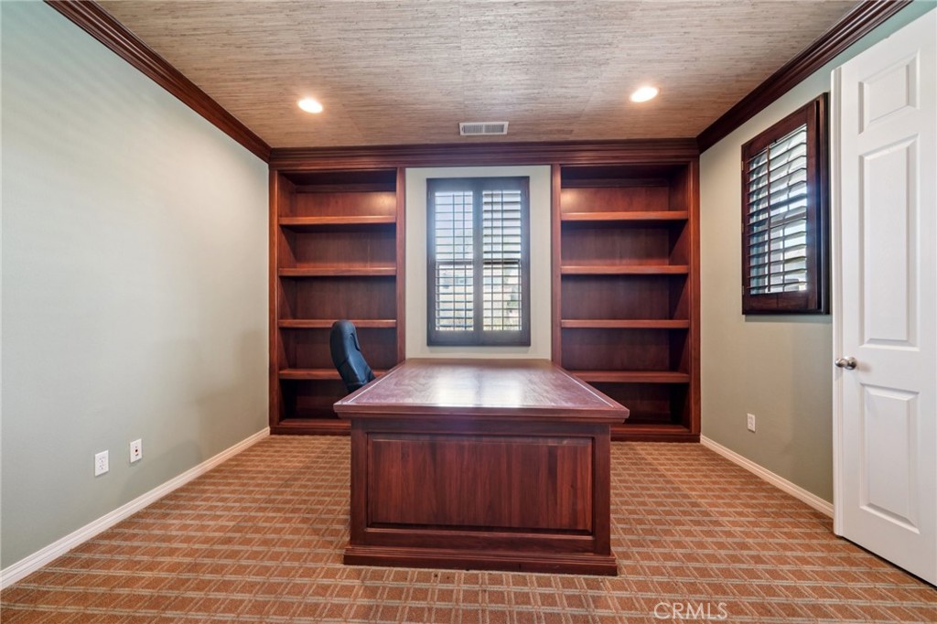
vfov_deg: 85.4
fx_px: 338
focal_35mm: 13
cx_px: 468
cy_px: 312
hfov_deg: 108.3
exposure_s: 1/3
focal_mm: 13
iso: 400
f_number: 8
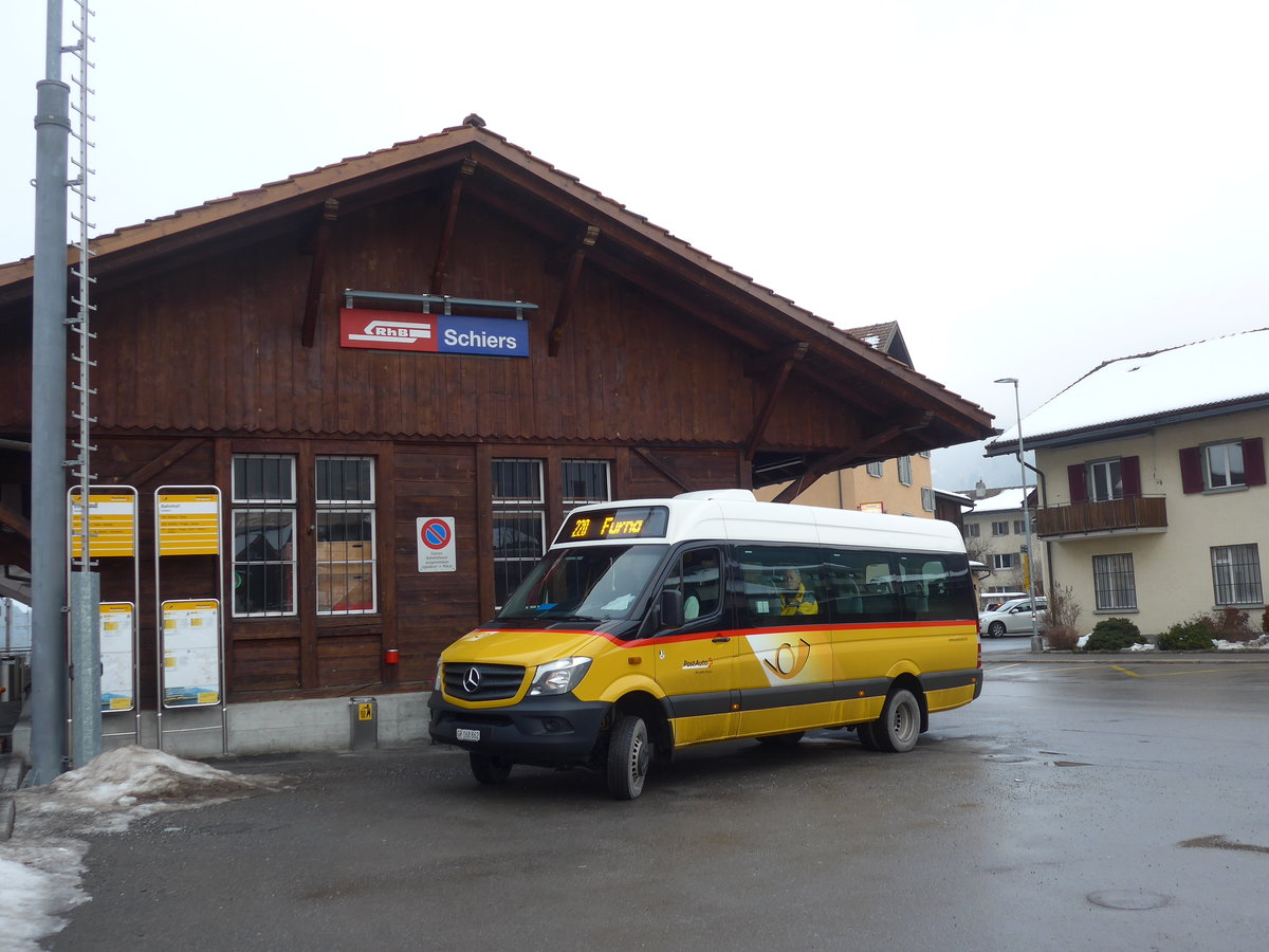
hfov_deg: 54.0
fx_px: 1246
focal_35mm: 34
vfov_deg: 41.8
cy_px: 476
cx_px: 634
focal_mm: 7
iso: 80
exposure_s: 1/200
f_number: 2.8
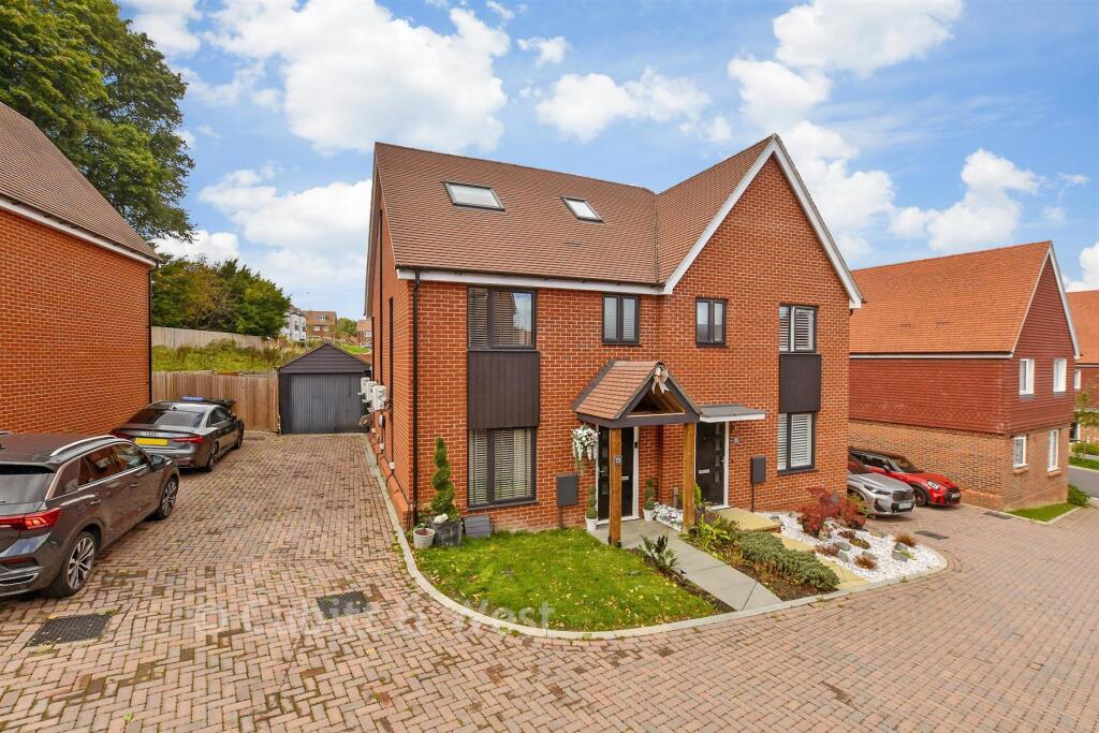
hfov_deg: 100.4
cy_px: 366
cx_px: 550
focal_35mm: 15
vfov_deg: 77.3
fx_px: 458
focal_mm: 10
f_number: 8
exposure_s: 1/500
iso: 160
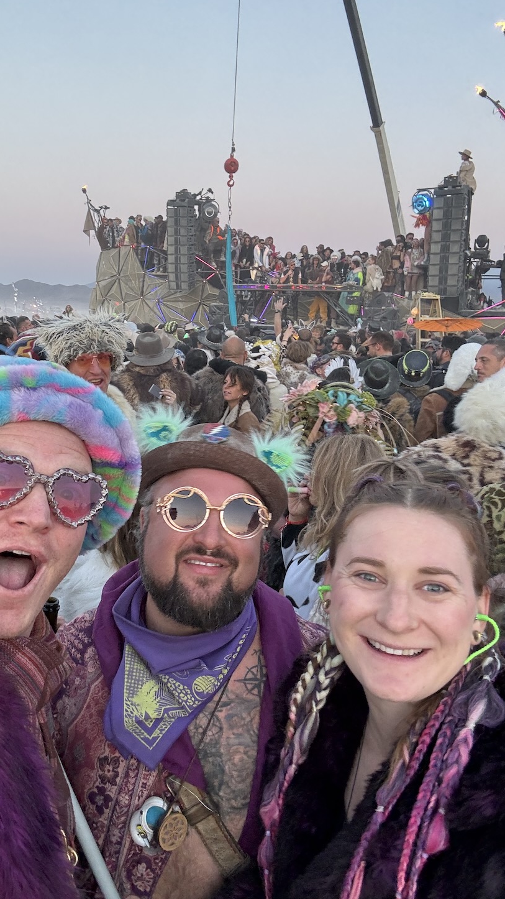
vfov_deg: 71.9
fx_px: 619
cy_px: 450
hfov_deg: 43.8
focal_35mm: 26
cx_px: 170
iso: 125
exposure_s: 1/60
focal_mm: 2.69
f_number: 1.9
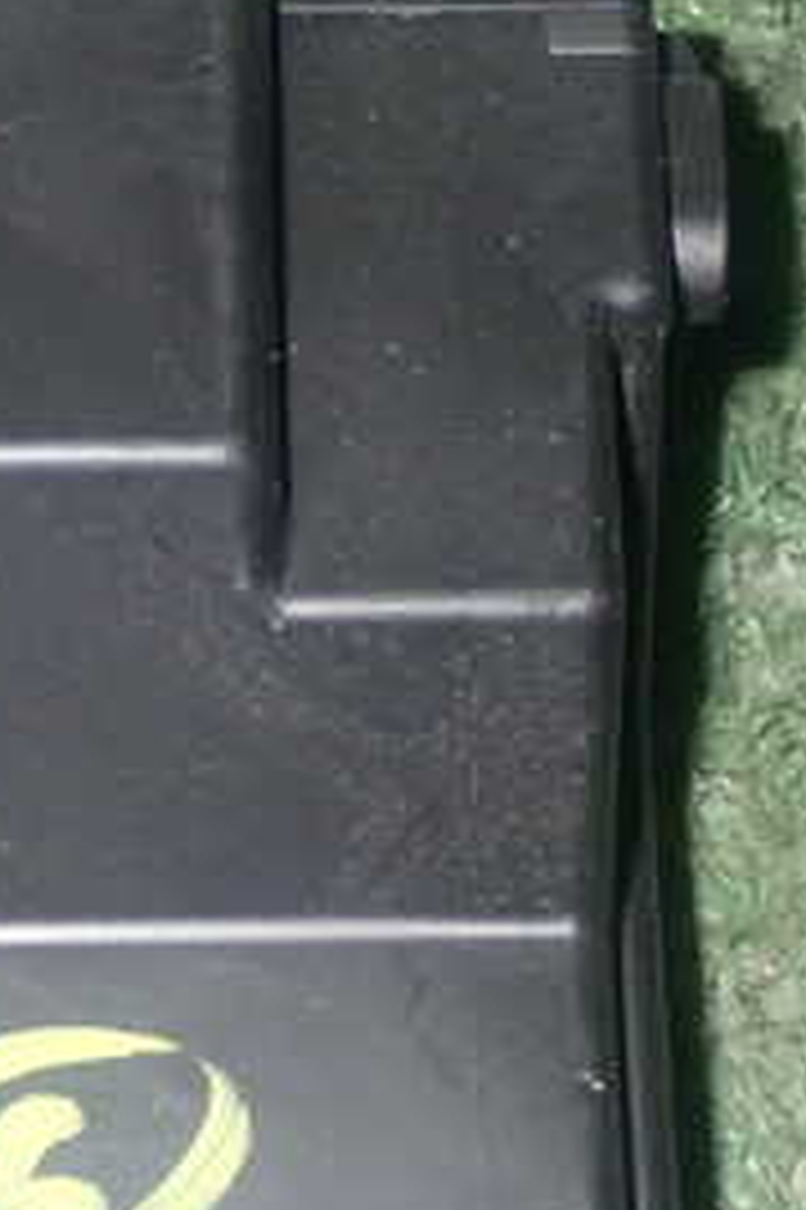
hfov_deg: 9.4
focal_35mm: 144
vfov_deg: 14.2
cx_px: -153
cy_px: 738
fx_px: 4842
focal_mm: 11.09
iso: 800
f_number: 10
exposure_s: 1/60
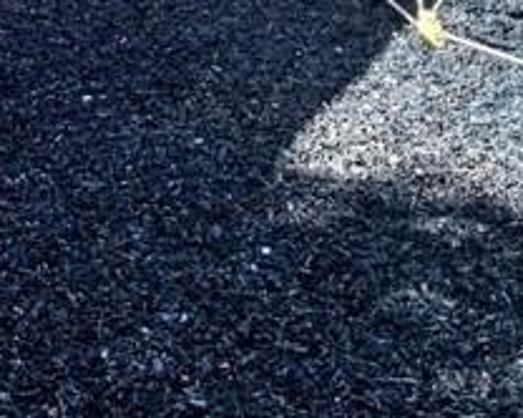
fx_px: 1191
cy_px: -282
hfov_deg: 23.1
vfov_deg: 17.1
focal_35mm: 77
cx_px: -70
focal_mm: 8
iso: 200
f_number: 7.1
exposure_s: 1/320
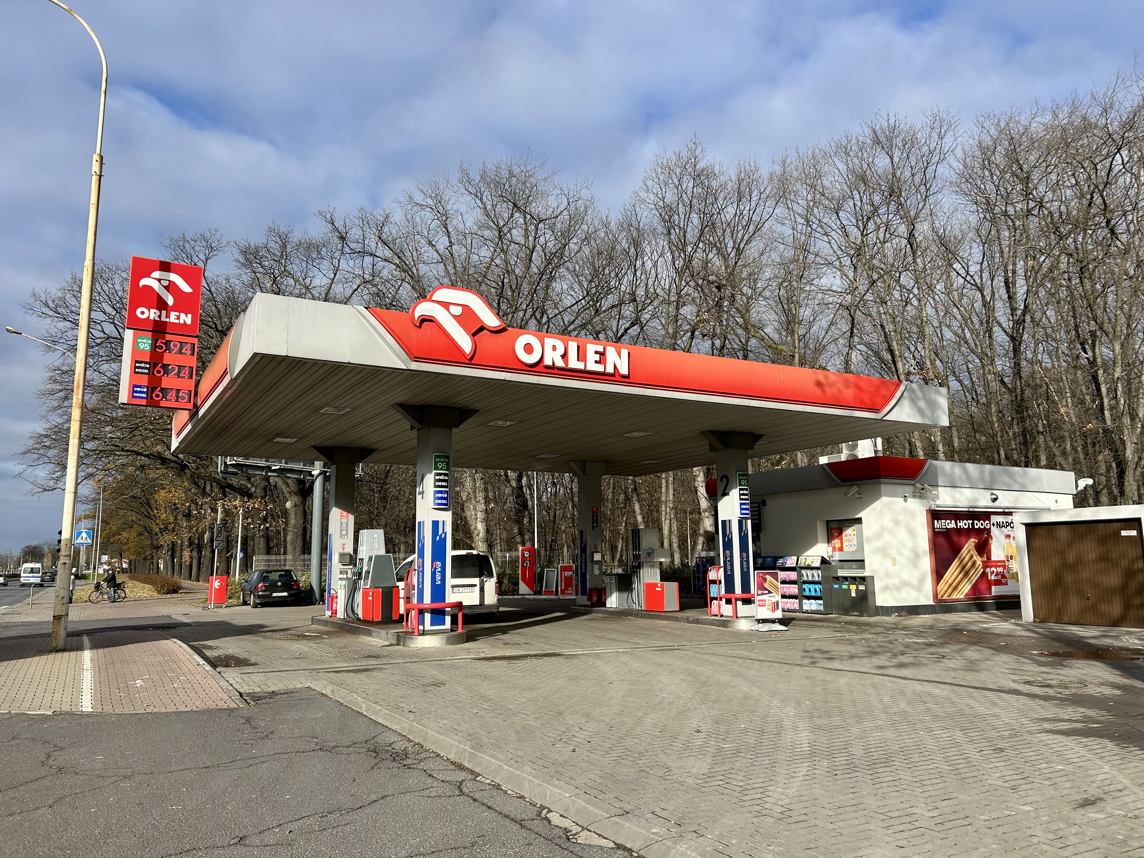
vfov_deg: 53.1
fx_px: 859
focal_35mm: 26
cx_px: 572
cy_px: 429
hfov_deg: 67.3
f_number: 1.5
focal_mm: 5.7
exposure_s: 1/3356
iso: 50
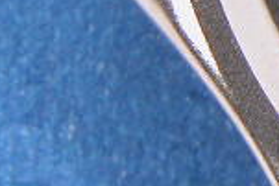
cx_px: 719
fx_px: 3111
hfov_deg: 5.0
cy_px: -182
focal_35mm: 401
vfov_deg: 3.4
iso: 100
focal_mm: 14.7
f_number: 6.3
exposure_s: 1/6.2
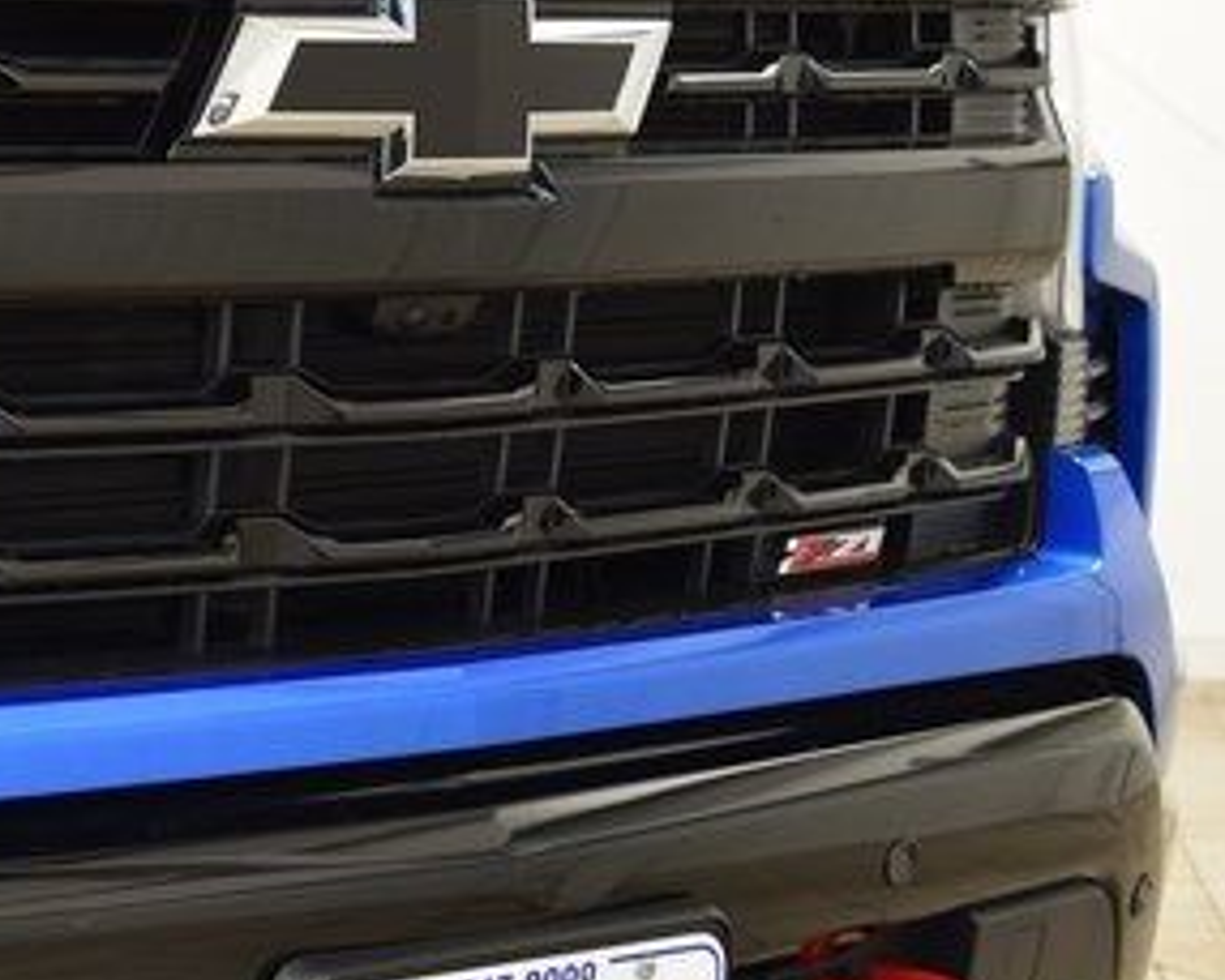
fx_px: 3881
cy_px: 691
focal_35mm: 107
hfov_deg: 17.4
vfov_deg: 14.4
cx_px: -107
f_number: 6.3
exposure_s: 1/15
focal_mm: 34
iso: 800
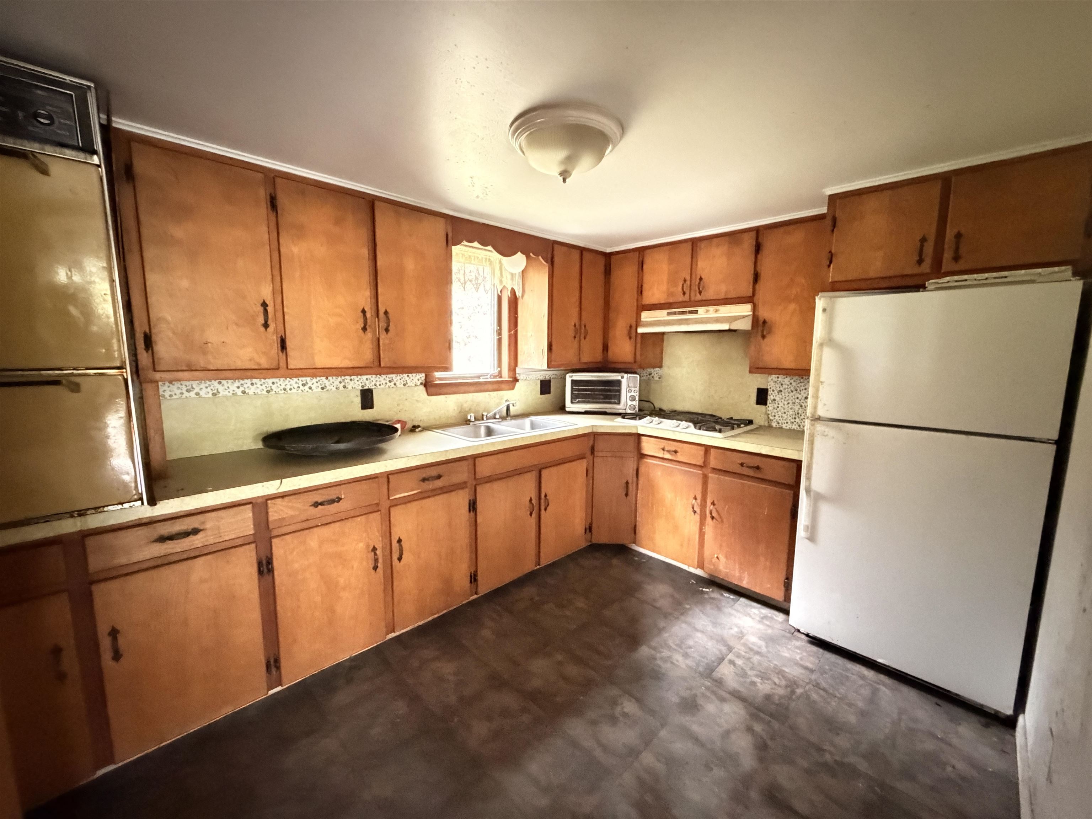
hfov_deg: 102.1
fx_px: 442
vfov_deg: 85.7
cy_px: 410
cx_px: 546
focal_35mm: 14
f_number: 2.2
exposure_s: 1/16
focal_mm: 2.22
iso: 3200
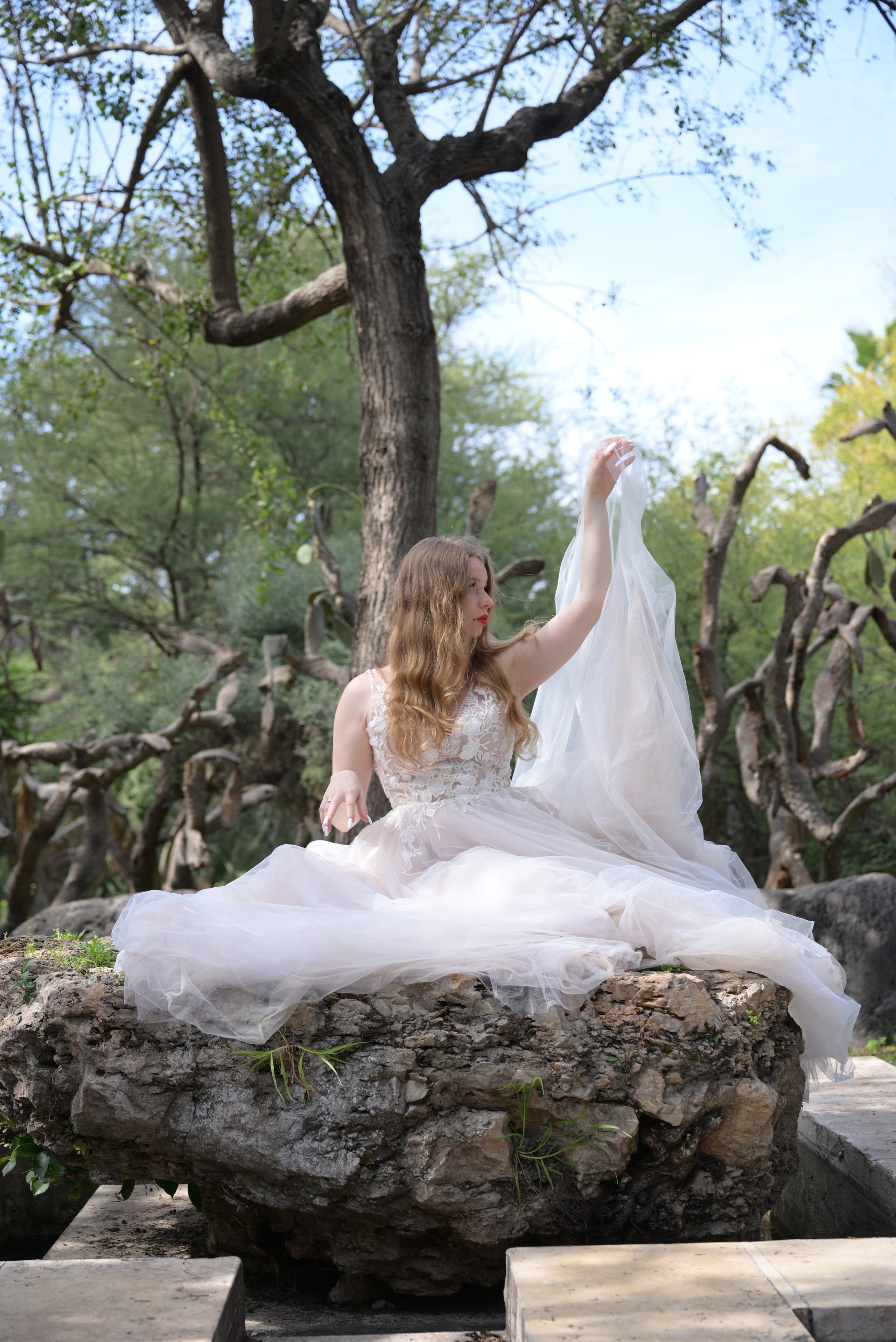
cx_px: 448
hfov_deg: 28.1
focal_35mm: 48
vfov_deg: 41.1
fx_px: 1790
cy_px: 671
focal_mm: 48
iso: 125
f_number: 3.5
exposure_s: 1/400
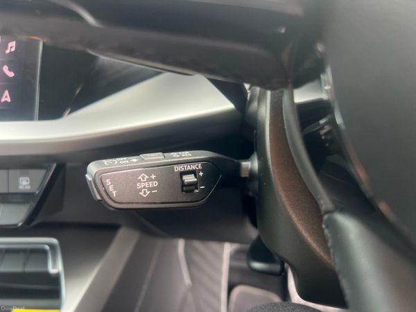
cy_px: 156
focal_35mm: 26
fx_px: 312
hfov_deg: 67.3
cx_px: 208
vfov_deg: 53.1
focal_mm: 5.7
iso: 80
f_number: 1.5
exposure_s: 1/121
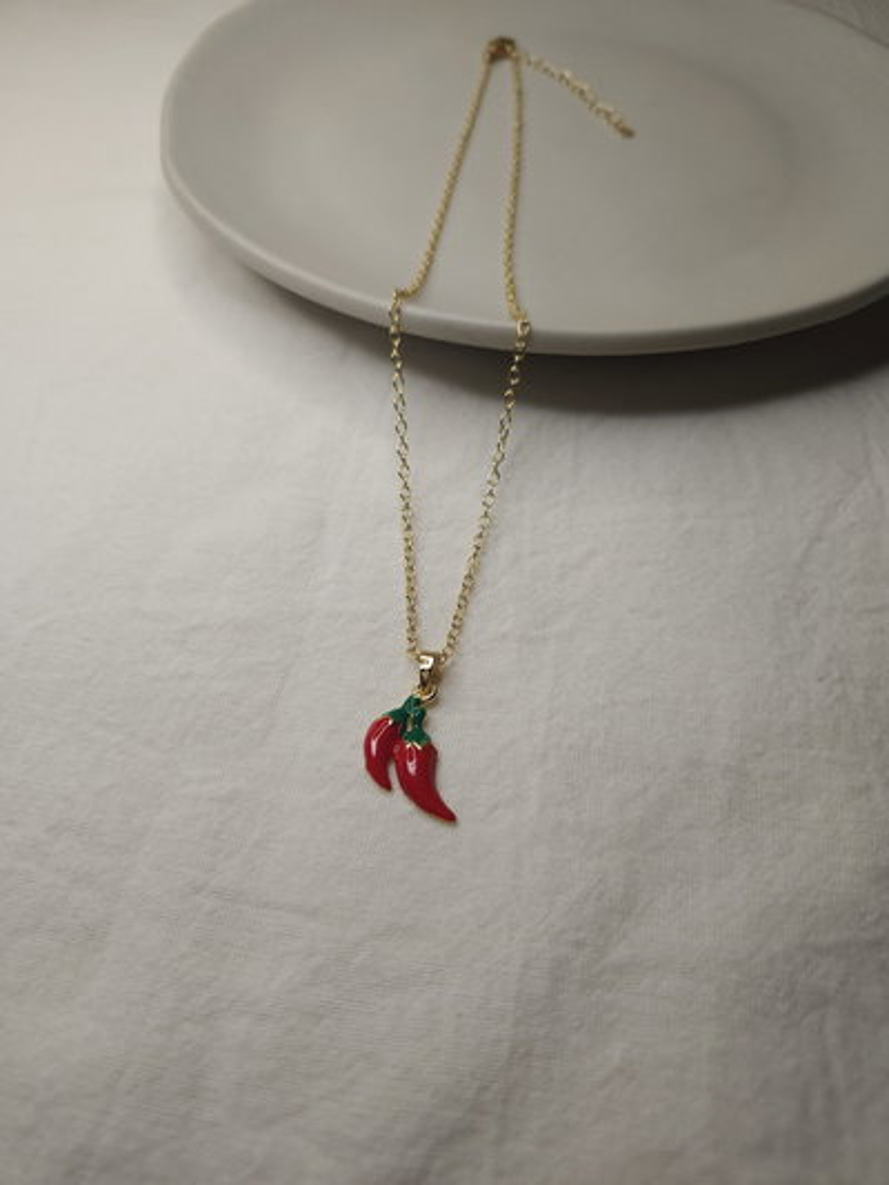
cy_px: 592
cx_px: 444
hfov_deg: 58.9
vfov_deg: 73.9
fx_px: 787
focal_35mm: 23
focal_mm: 5.4
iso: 64
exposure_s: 1/50
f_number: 1.8
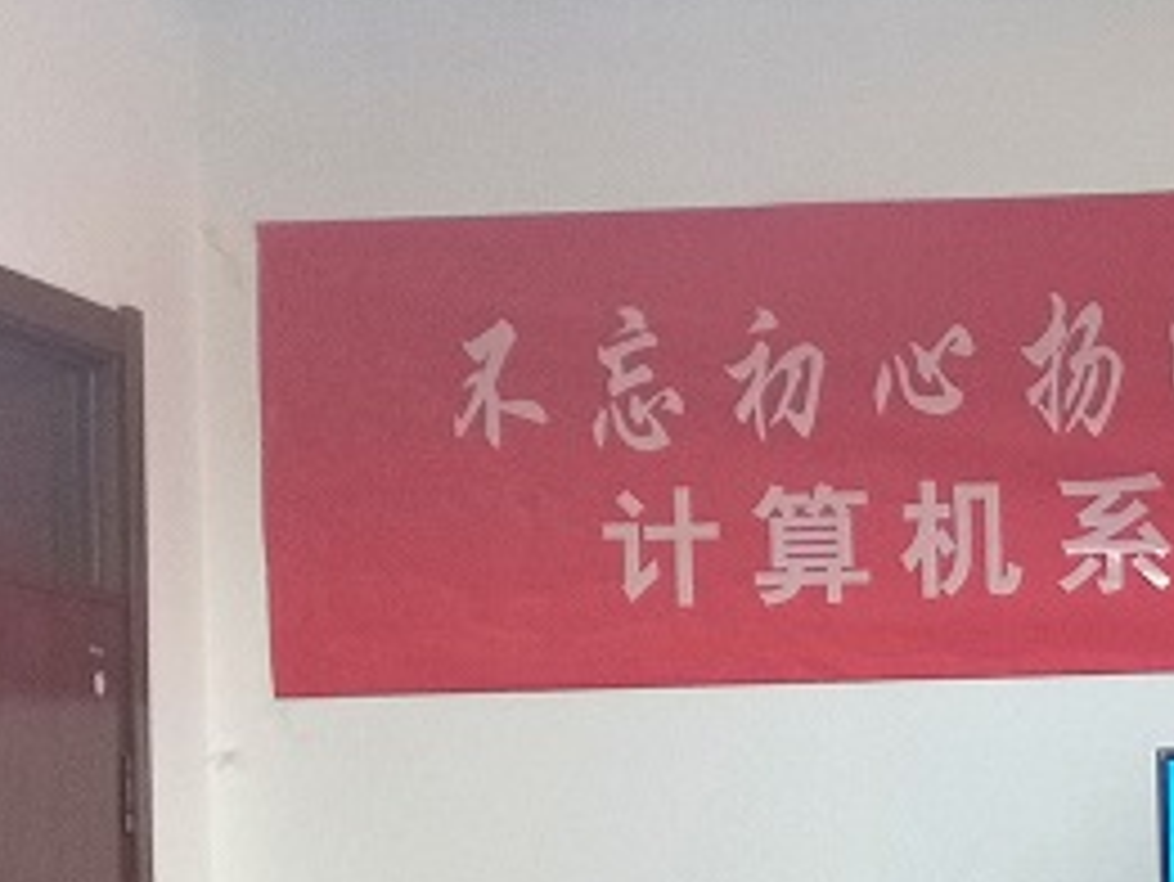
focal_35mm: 142
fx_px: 4818
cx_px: 1484
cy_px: 1150
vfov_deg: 10.2
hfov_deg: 13.4
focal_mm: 4.75
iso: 160
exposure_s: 1/33.3
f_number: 1.8
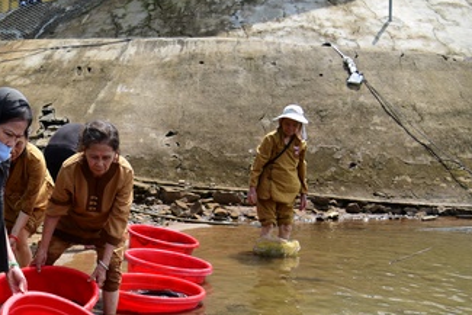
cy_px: 253
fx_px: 630
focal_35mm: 48
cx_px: 48
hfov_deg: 38.3
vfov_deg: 27.5
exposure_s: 1/2000
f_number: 4
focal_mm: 24
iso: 320
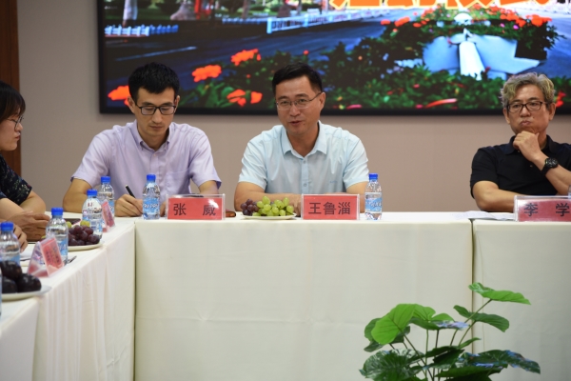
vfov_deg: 11.4
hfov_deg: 17.1
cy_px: 190
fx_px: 1903
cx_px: 286
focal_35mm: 120
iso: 640
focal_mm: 120
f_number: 4
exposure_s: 1/40
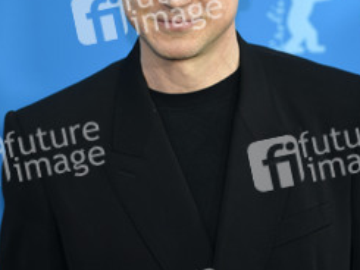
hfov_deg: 6.3
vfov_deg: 4.7
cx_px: 190
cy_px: 84
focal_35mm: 314
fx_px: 3267
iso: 640
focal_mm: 200
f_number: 3.2
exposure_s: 1/320
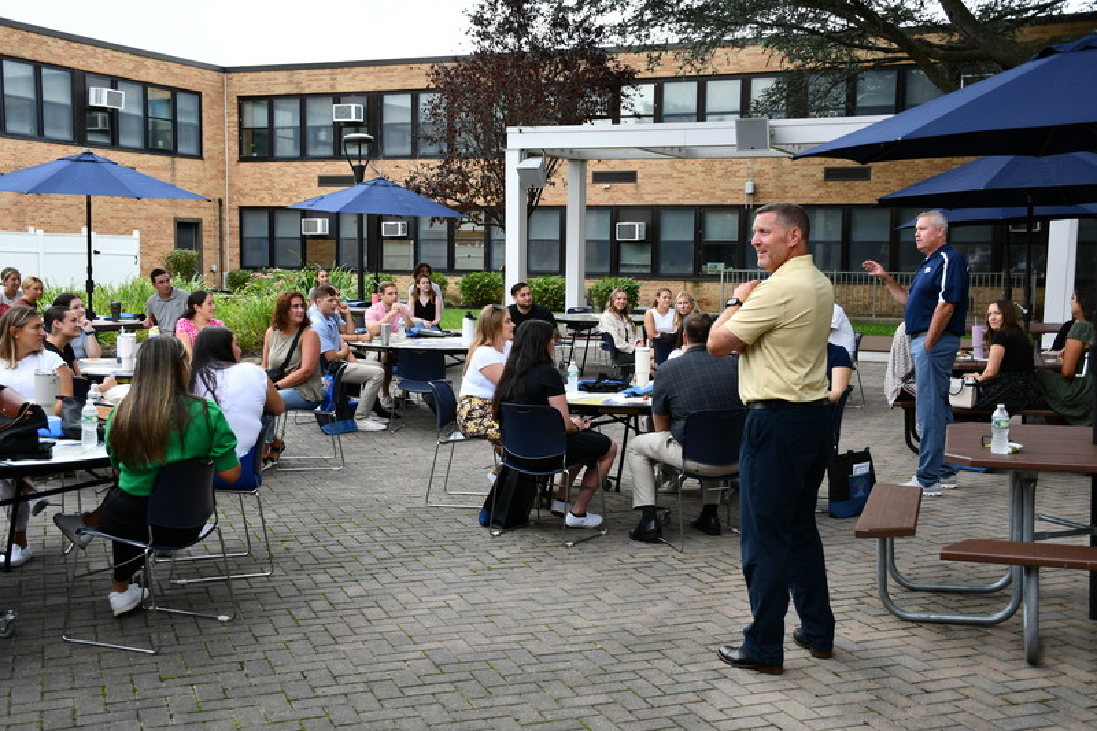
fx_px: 1219
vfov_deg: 33.4
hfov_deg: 48.5
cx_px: 548
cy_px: 366
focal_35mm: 40
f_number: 5.6
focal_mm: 27
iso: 280
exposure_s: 1/250
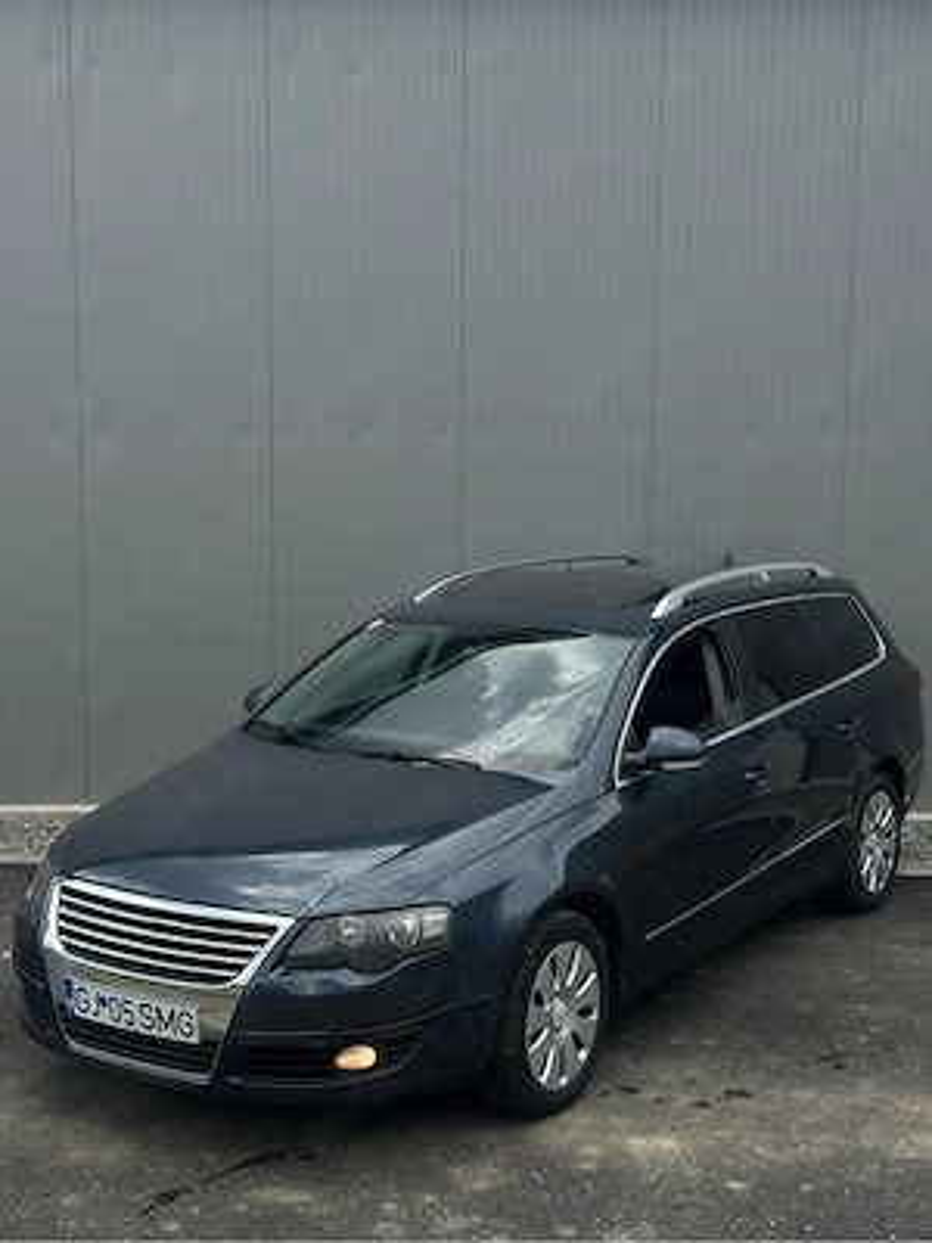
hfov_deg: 30.3
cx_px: 466
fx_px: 1723
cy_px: 622
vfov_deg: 39.7
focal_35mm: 48
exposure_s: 1/3472
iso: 80
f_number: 1.78
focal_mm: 6.86
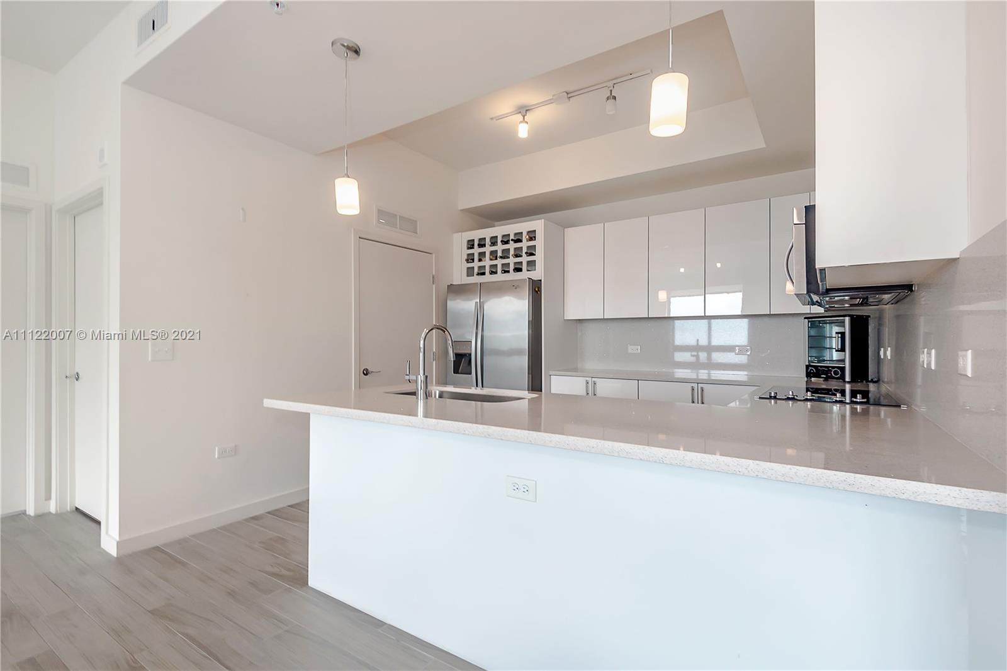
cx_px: 504
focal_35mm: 16
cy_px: 336
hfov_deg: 96.7
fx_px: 447
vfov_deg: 73.7
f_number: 8
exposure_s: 1/15
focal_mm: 16
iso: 400
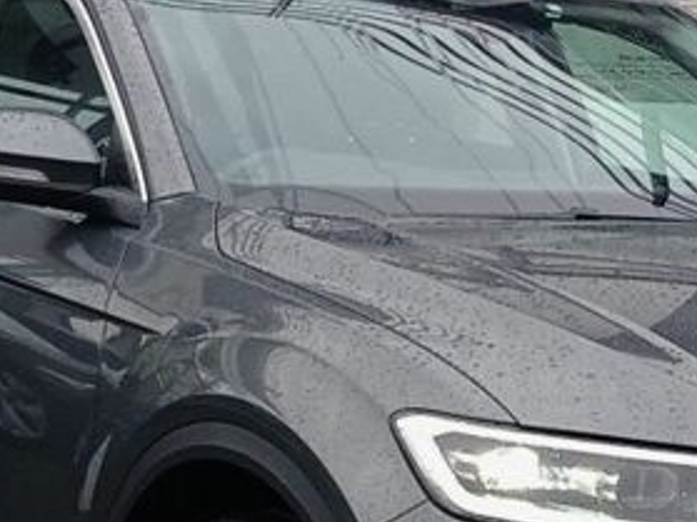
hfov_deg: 34.0
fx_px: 1127
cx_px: 480
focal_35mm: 56
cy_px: 452
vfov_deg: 25.4
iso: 32
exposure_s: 1/50
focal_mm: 3.98
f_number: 1.8
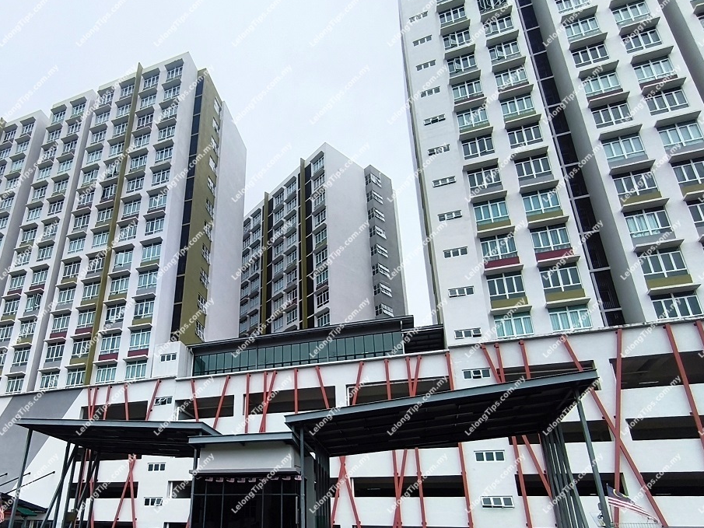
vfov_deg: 65.0
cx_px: 303
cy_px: 329
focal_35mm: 20
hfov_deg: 81.3
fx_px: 407
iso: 50
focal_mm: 1.65
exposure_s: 1/3565
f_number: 2.2
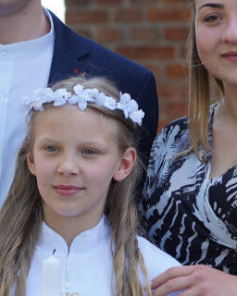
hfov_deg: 5.3
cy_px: 391
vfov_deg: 6.5
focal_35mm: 294
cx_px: 70
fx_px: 2578
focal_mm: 77
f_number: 4
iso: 100
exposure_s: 1/200
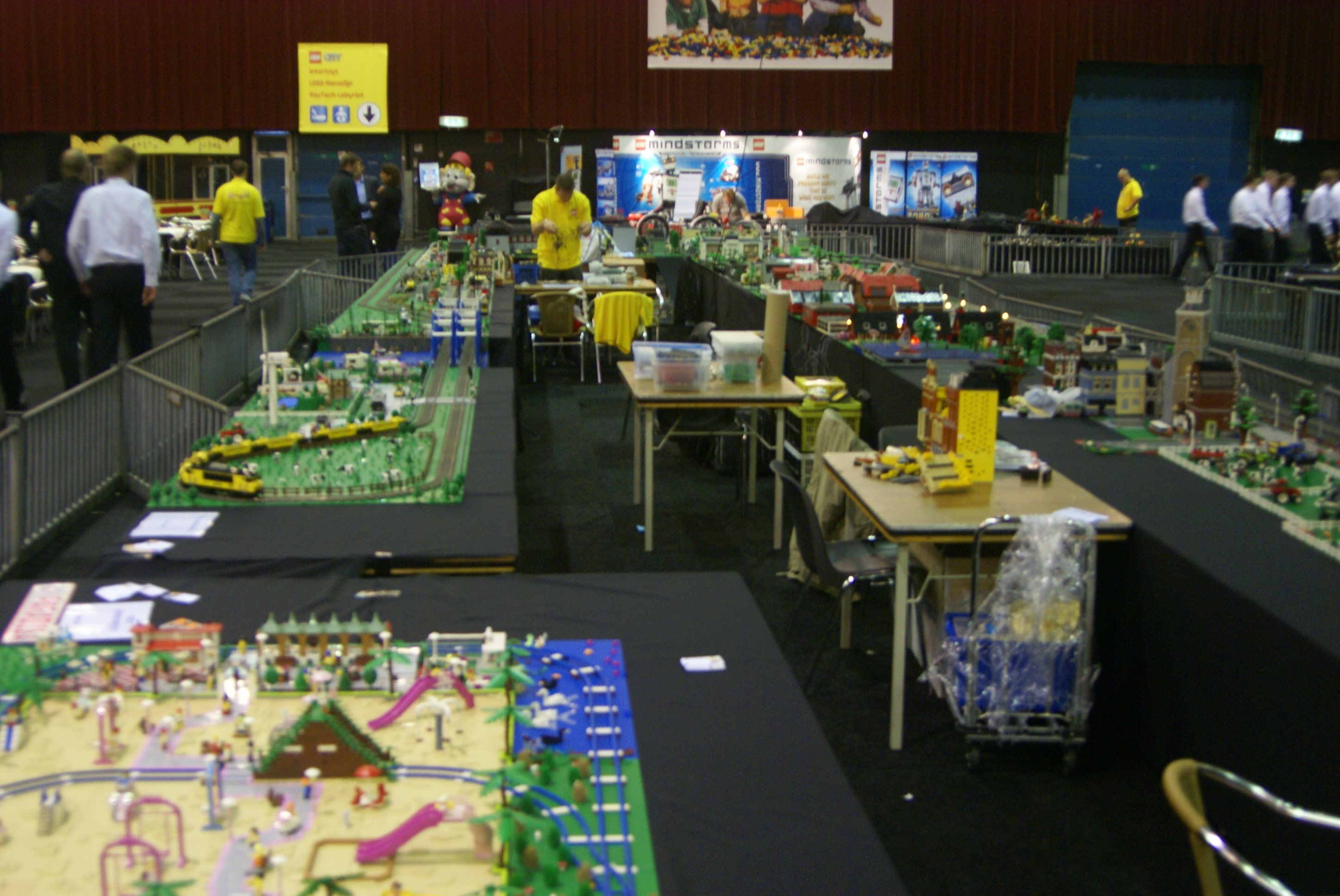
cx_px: 670
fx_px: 1565
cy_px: 448
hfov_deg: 46.4
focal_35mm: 42
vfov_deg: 32.0
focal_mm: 28
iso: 400
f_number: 4
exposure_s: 1/13
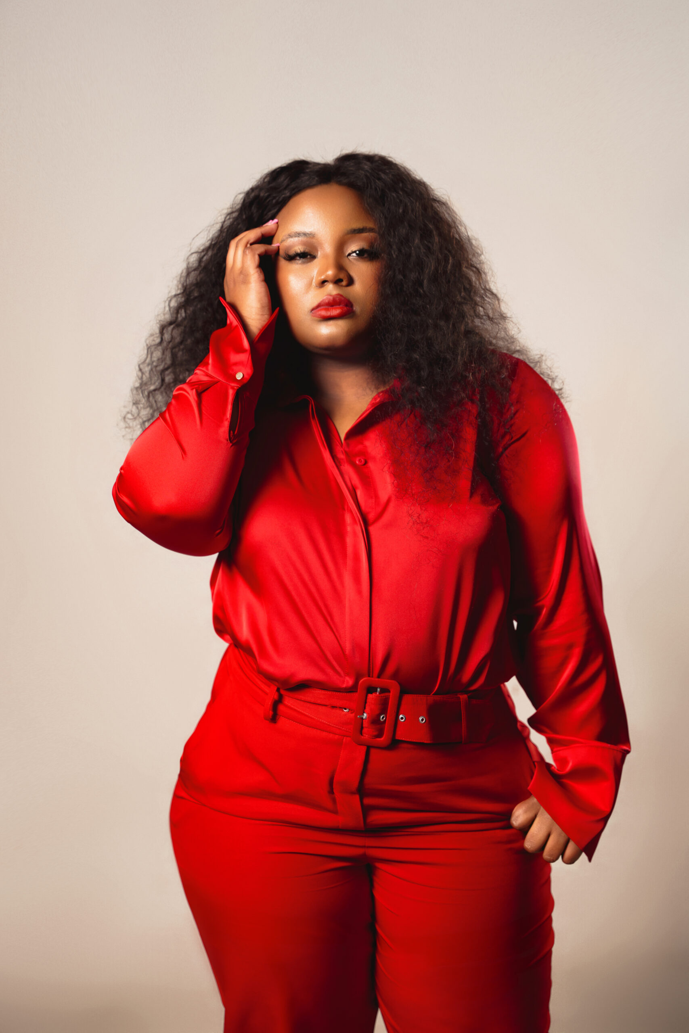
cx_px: 344
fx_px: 1593
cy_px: 516
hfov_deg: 24.4
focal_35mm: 56
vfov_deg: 35.9
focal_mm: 55.5
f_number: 2.8
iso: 250
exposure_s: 1/100
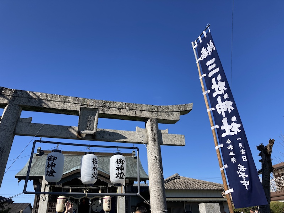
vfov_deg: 49.7
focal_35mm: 28
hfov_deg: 63.4
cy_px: 106
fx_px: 230
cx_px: 142
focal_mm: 3.99
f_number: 1.8
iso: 20
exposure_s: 1/1656
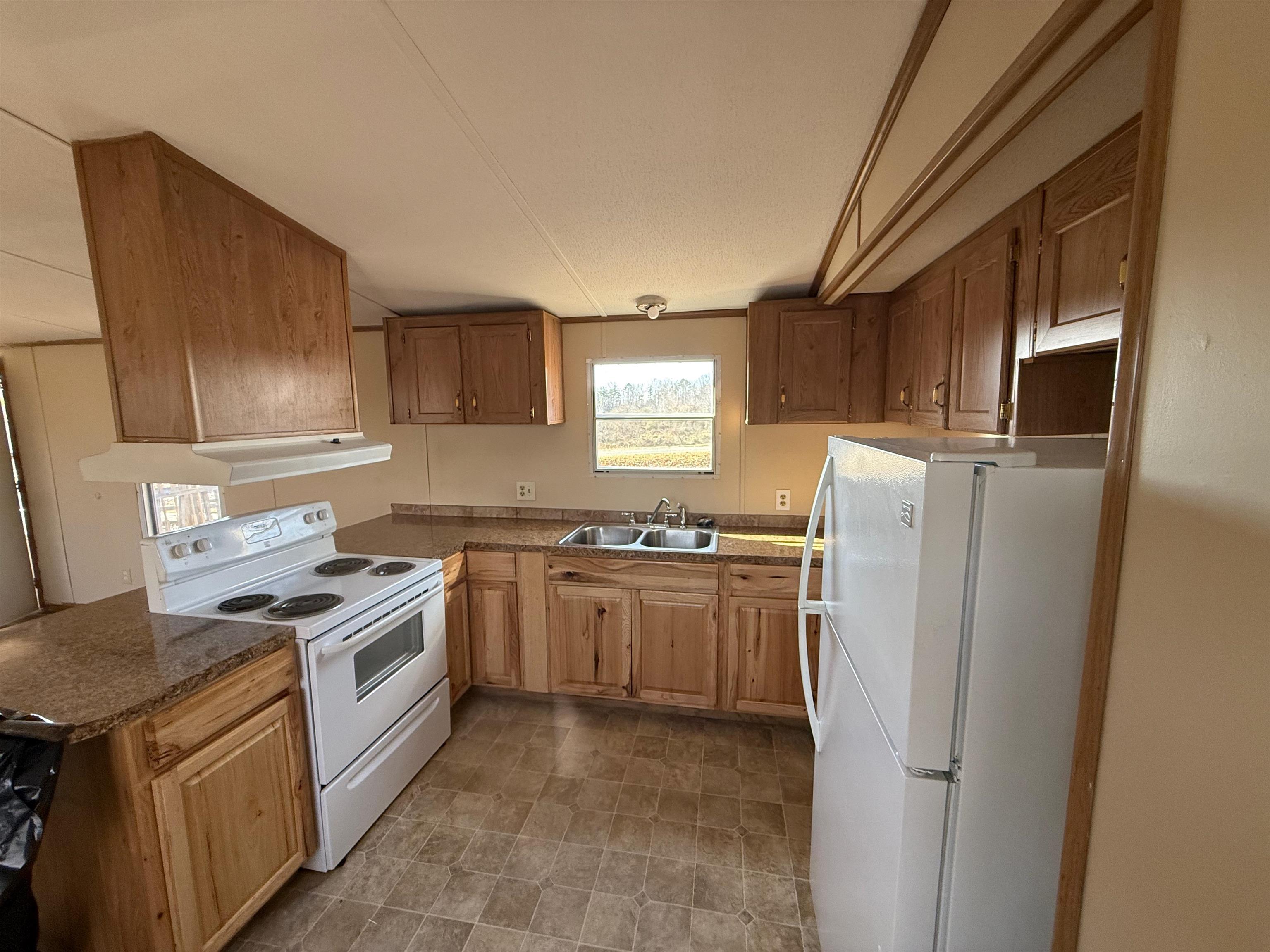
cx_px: 635
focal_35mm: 14
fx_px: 514
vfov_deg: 85.7
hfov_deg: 102.1
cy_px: 476
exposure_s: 1/99
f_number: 2.2
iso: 250
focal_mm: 2.22
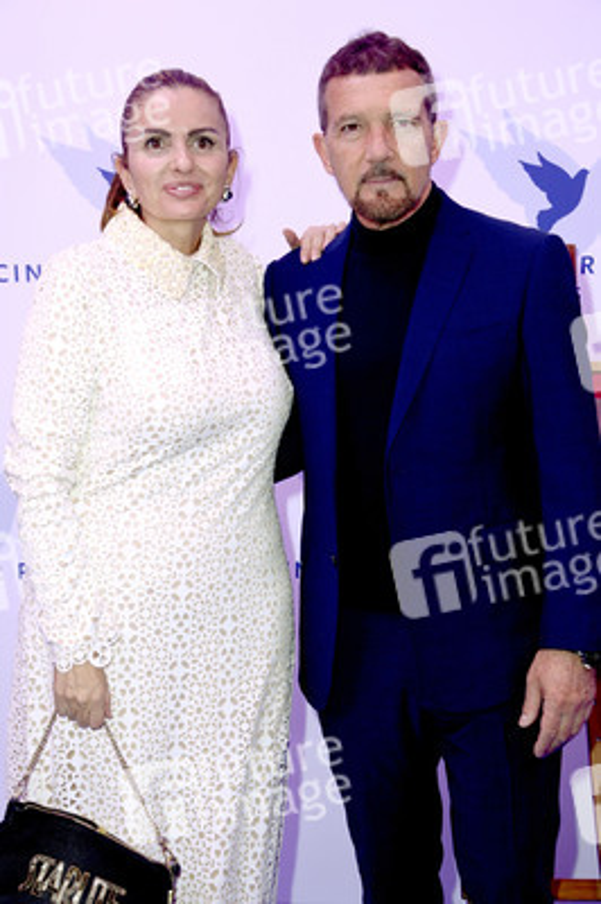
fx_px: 1555
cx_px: 300
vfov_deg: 32.4
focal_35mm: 62
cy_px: 452
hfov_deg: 21.9
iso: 640
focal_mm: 62
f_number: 5.6
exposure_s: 1/250
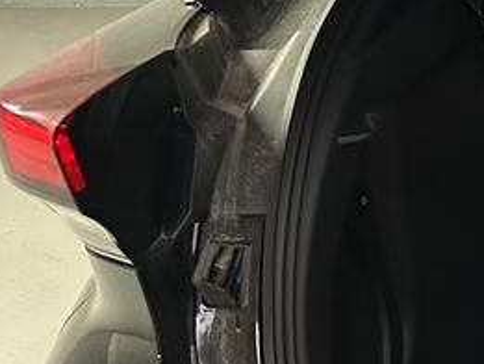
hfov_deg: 16.5
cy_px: 381
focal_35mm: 94
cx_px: 935
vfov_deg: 15.4
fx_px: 1315
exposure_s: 1/33
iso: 800
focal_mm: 6.86
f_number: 1.78
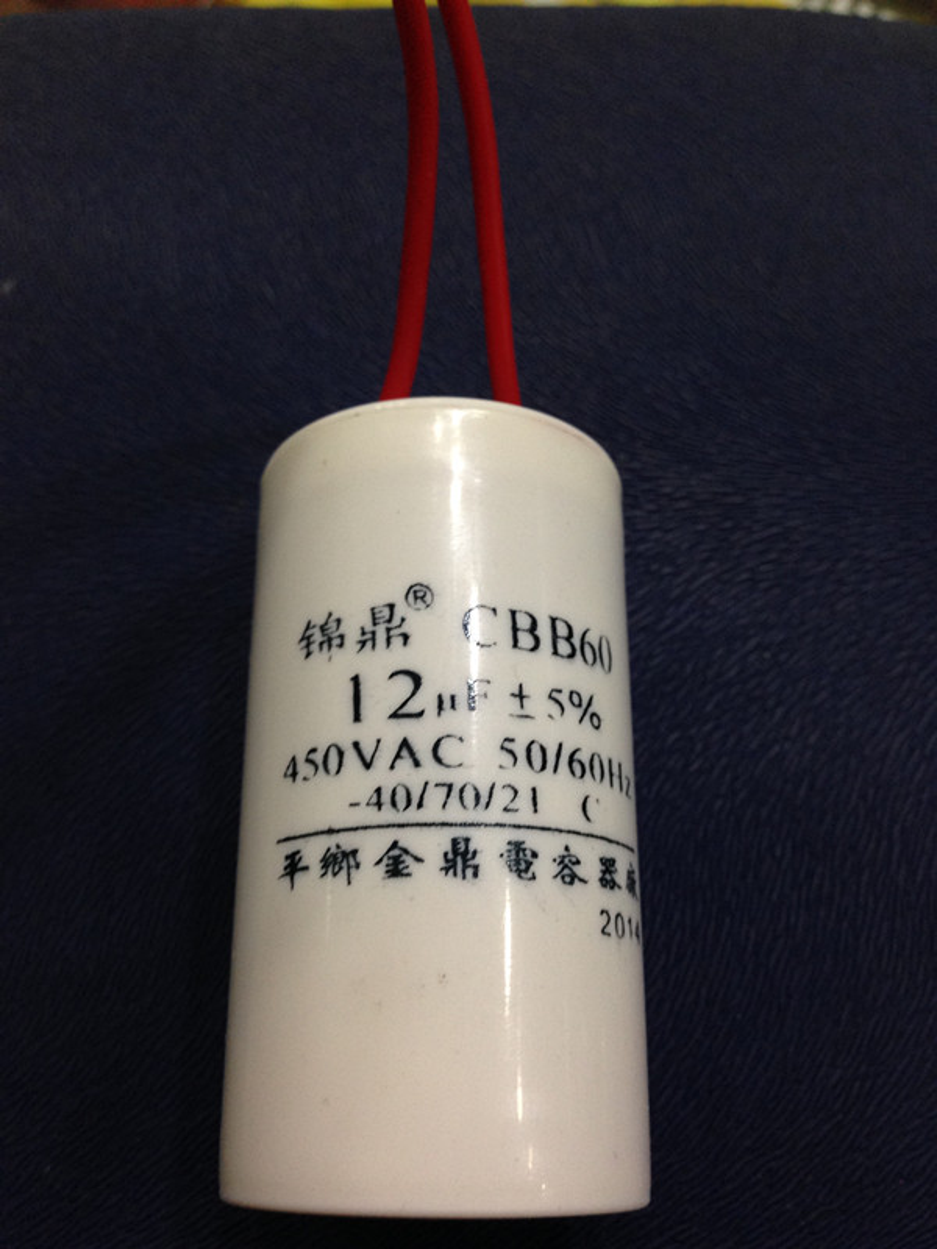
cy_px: 624
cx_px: 468
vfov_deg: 55.4
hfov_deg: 42.9
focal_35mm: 33
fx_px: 1191
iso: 100
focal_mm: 4.12
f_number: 2.4
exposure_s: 1/20
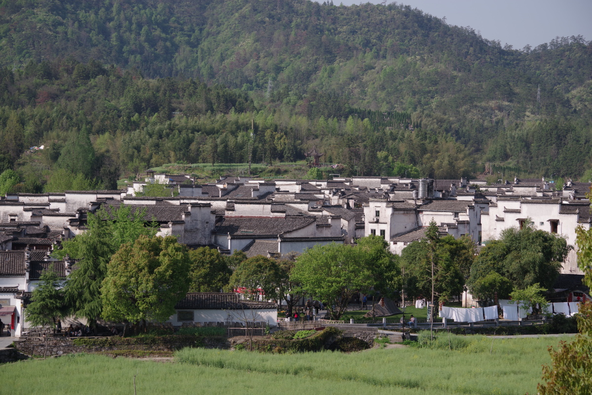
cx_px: 296
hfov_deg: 19.4
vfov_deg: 13.1
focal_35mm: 105
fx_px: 1727
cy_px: 198
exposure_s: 1/400
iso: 200
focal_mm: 105
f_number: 9
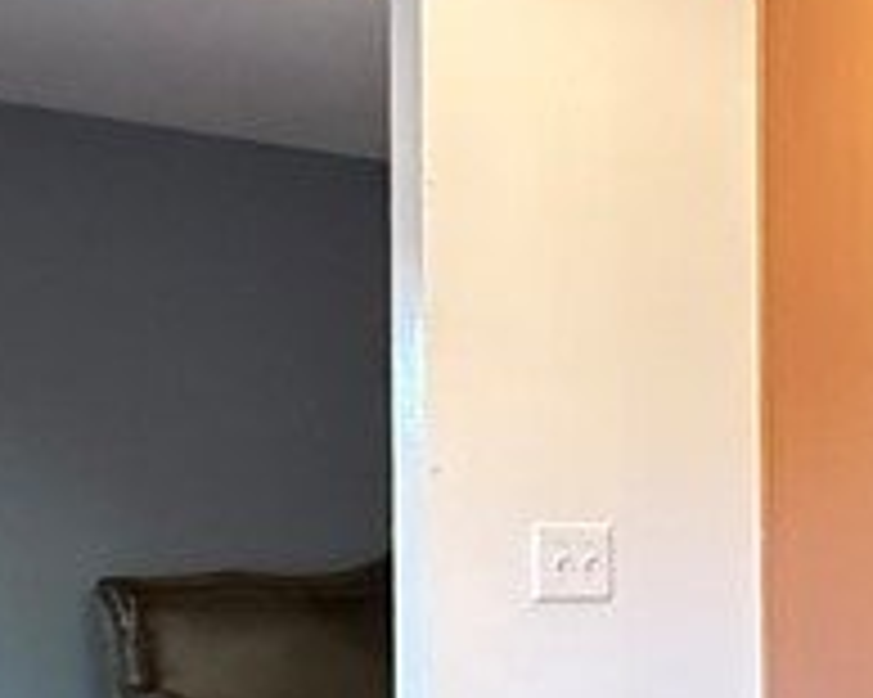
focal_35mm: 72
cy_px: 581
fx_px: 1859
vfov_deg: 20.9
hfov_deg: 20.4
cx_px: 1480
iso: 800
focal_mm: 2.22
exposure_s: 1/60
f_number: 2.2
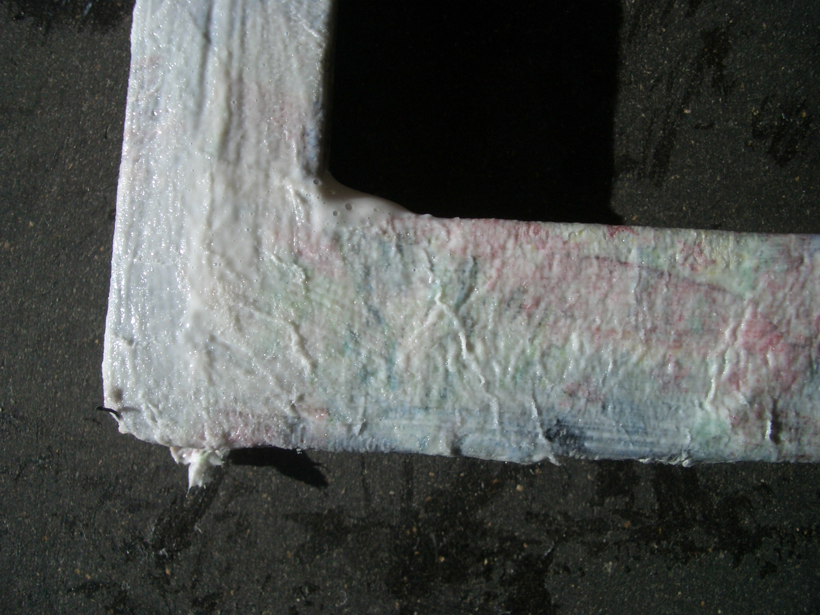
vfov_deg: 40.7
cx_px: 410
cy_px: 308
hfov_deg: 52.6
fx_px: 829
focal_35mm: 35
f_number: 4.3
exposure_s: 1/640
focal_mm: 5.8
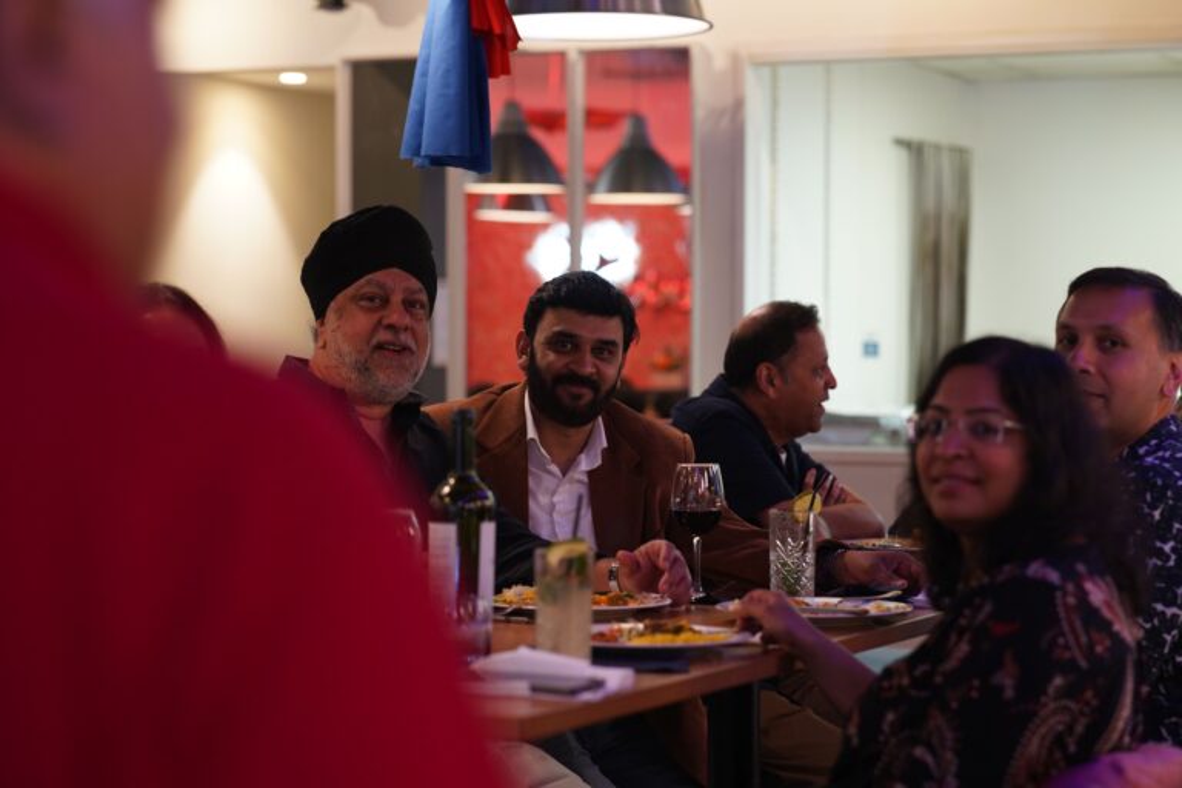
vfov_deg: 16.1
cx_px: 591
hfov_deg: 23.9
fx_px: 2791
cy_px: 394
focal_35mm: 85
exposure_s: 1/50
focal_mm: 85
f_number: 3.2
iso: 1250
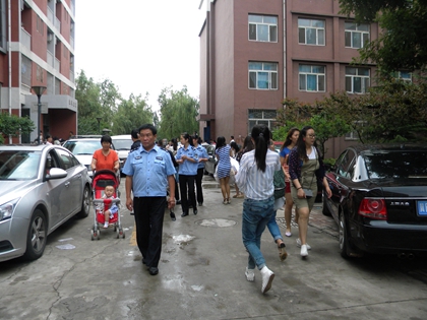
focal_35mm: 28
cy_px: 160
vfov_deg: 49.7
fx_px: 345
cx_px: 214
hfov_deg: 63.4
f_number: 3.5
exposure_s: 1/498
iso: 154
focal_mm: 5
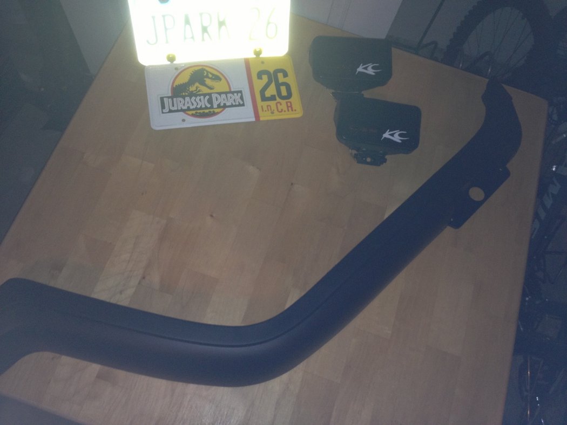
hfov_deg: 52.6
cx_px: 284
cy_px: 212
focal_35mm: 35
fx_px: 573
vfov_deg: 40.7
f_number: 2.4
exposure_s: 1/16
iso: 100
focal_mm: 4.28
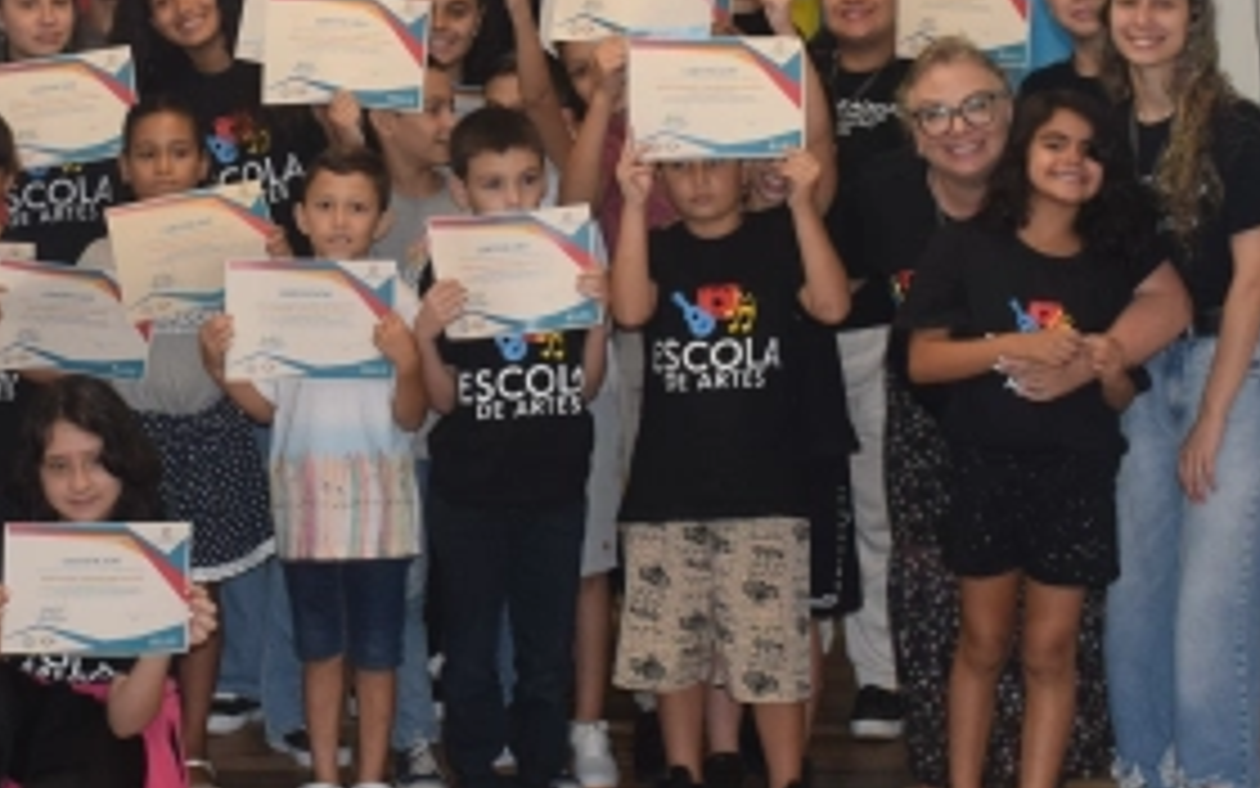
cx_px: 196
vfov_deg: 13.5
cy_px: 160
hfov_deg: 21.2
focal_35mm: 96
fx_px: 3310
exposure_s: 1/100
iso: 800
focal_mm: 23
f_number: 5
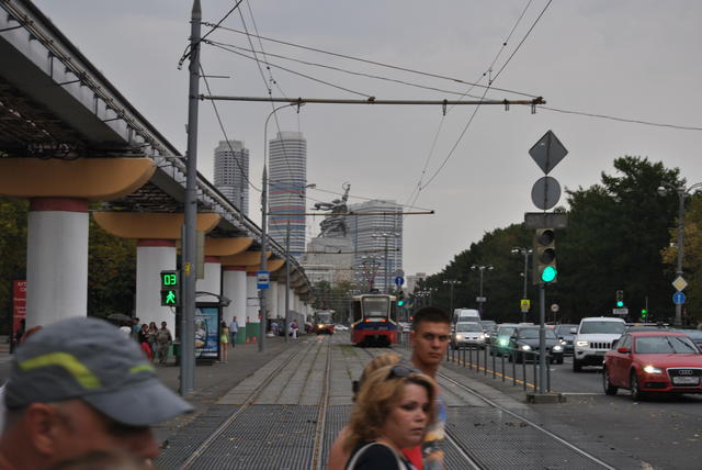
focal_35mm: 82
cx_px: 351
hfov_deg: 24.6
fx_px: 1610
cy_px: 235
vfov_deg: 16.6
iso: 125
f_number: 5.6
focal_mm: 55
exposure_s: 1/125
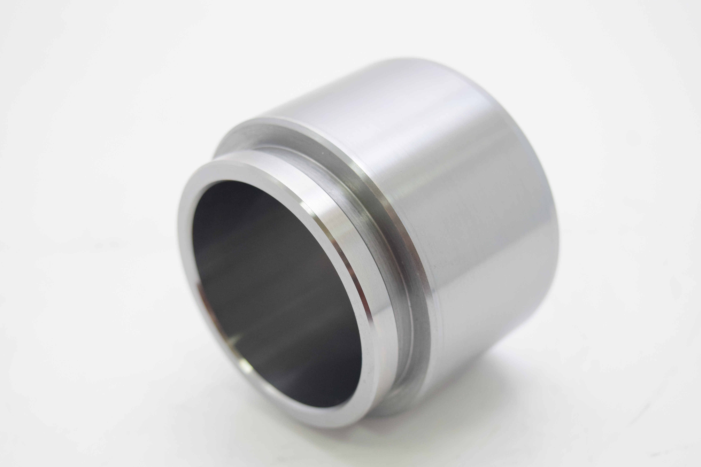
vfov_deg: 23.0
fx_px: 1149
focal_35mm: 59
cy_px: 284
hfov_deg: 33.9
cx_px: 350
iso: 900
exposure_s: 1/60
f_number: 4.5
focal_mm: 32
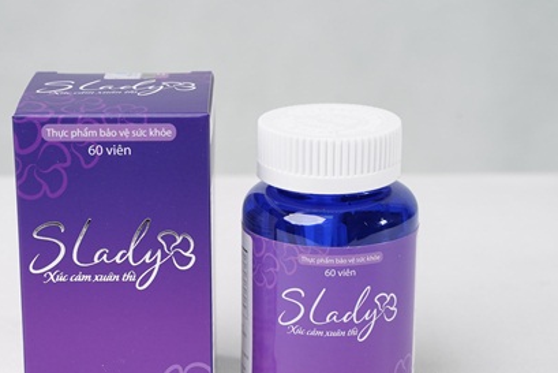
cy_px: 240
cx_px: 226
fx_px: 1706
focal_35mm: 110
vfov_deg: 12.5
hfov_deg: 18.6
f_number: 11
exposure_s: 1/160
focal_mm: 75
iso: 500
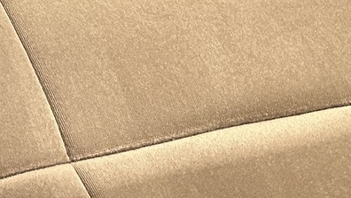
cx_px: -279
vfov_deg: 12.0
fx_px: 884
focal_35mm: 95
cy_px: -121
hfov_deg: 18.0
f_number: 1.78
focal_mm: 6.86
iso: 640
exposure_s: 1/33
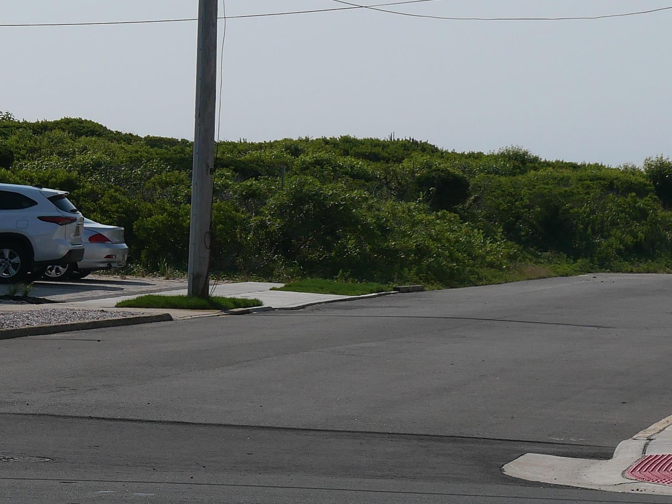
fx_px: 4484
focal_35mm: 231
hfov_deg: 8.5
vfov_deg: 6.4
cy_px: 212
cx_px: 619
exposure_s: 1/2000
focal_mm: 34
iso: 200
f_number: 5.6
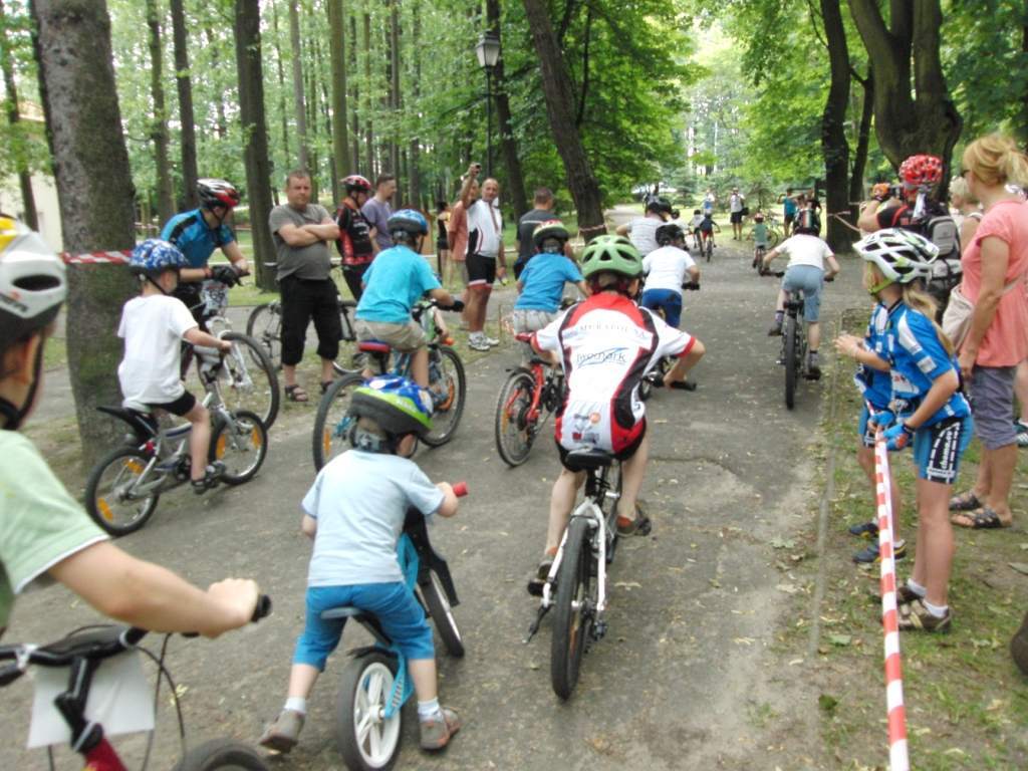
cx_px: 514
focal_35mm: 26
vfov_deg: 53.1
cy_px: 386
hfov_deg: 67.3
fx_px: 772
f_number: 2.8
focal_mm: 4.6
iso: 400
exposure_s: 1/320
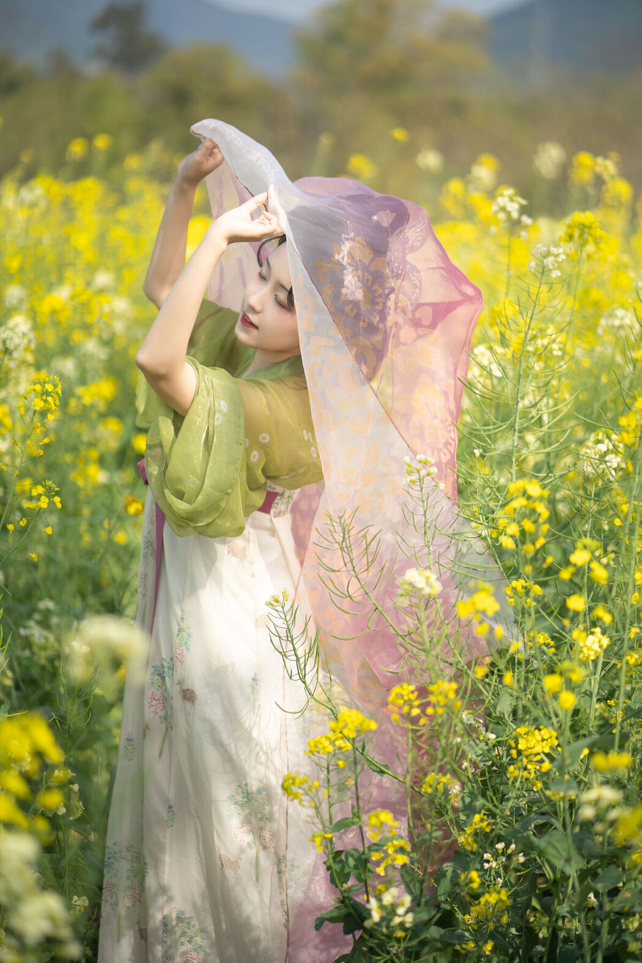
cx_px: 321
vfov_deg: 23.9
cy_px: 482
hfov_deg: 16.1
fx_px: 2274
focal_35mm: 85
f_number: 1.8
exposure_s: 1/2000
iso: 64
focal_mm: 85
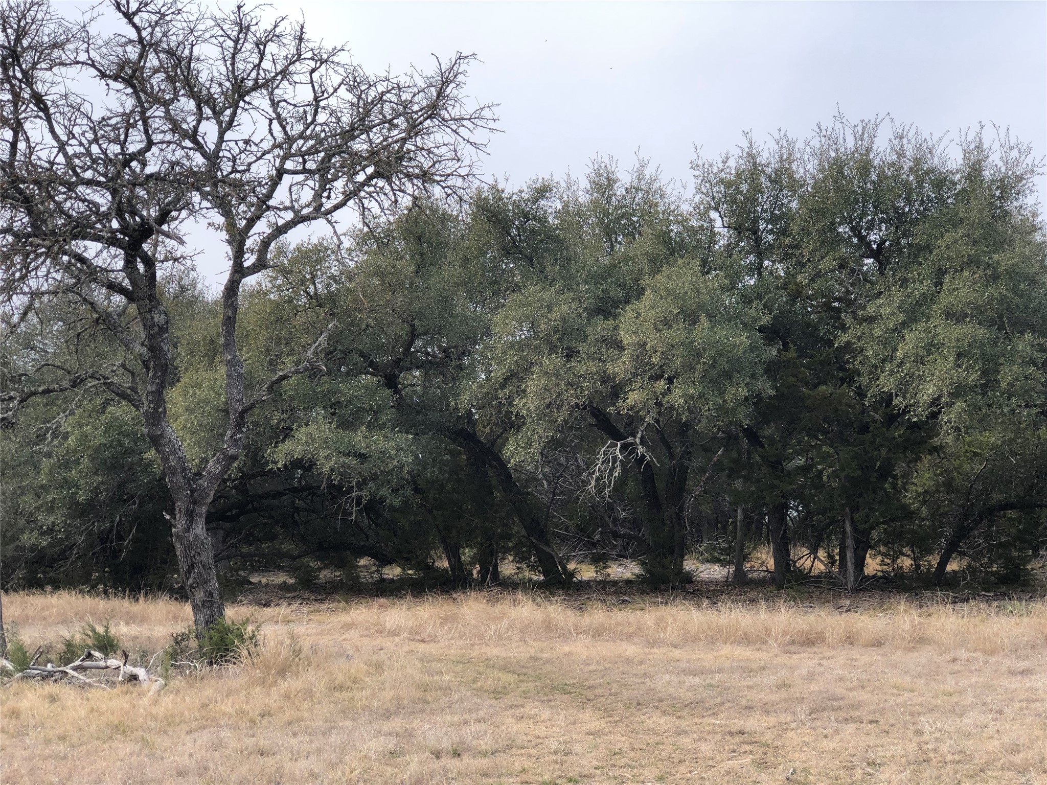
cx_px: 524
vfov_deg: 25.7
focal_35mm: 57
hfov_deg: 33.8
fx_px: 1724
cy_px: 392
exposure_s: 1/444
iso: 20
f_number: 2.8
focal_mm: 6.6
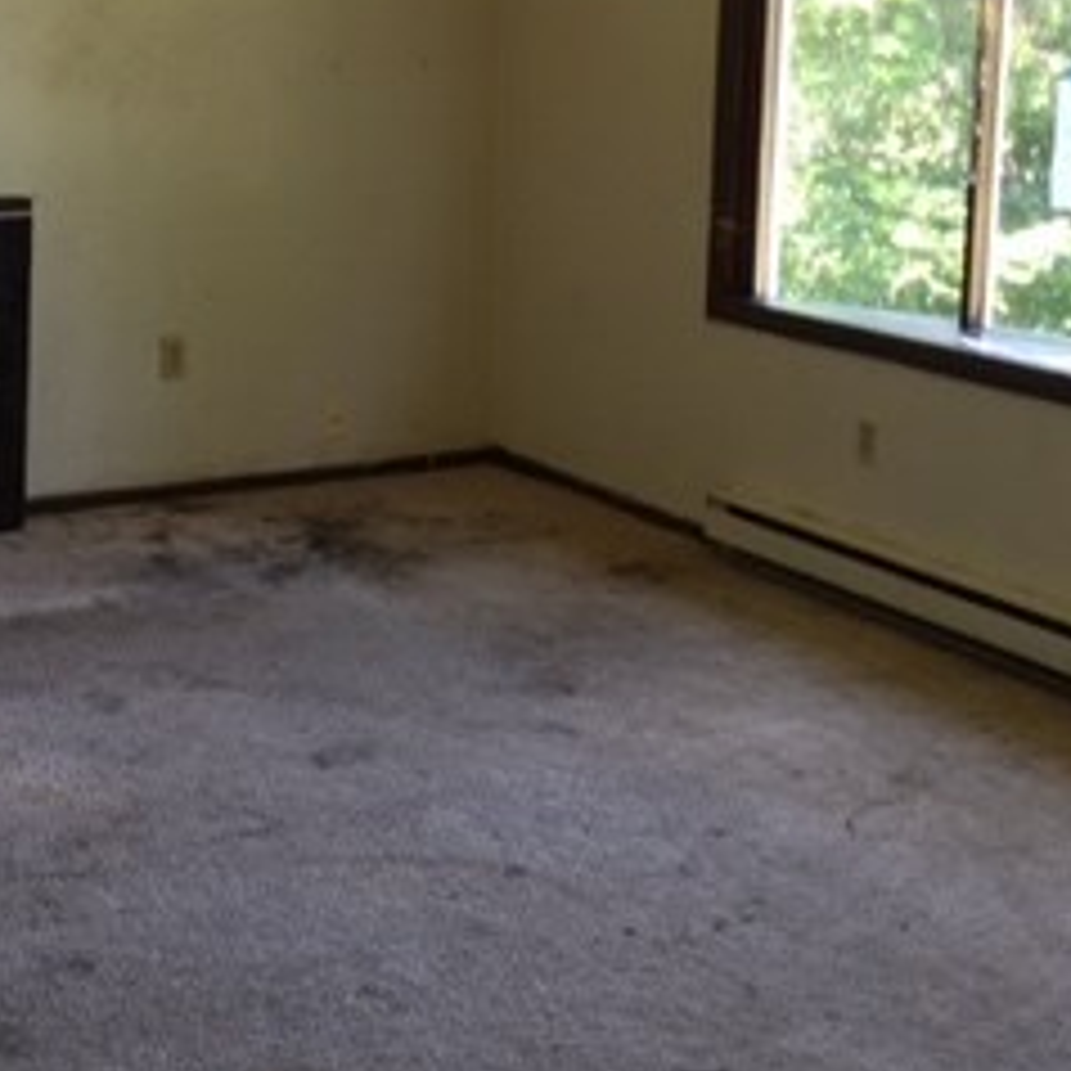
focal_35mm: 69
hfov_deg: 24.6
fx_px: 2415
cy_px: 374
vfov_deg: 24.9
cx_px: 212
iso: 32
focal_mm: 4.15
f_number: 2.2
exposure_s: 1/40
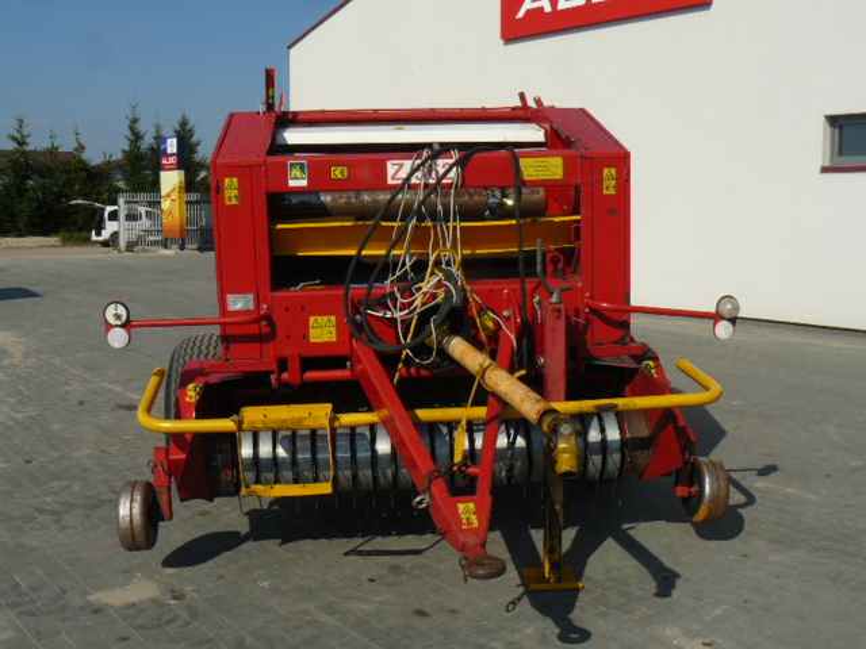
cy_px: 324
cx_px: 433
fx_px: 901
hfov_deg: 51.4
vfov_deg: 39.7
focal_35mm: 36
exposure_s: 1/500
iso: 100
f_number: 7.1
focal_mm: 6
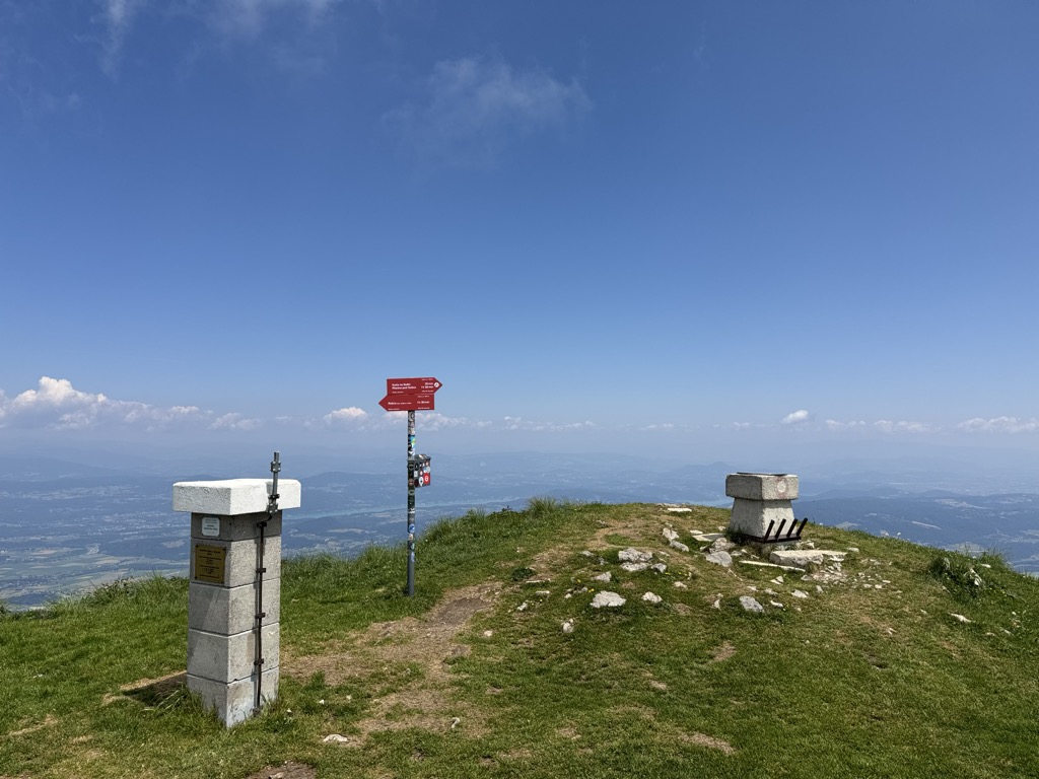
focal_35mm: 24
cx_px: 520
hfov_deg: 71.6
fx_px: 720
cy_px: 390
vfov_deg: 56.8
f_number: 1.78
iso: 80
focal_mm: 6.76
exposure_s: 1/7092
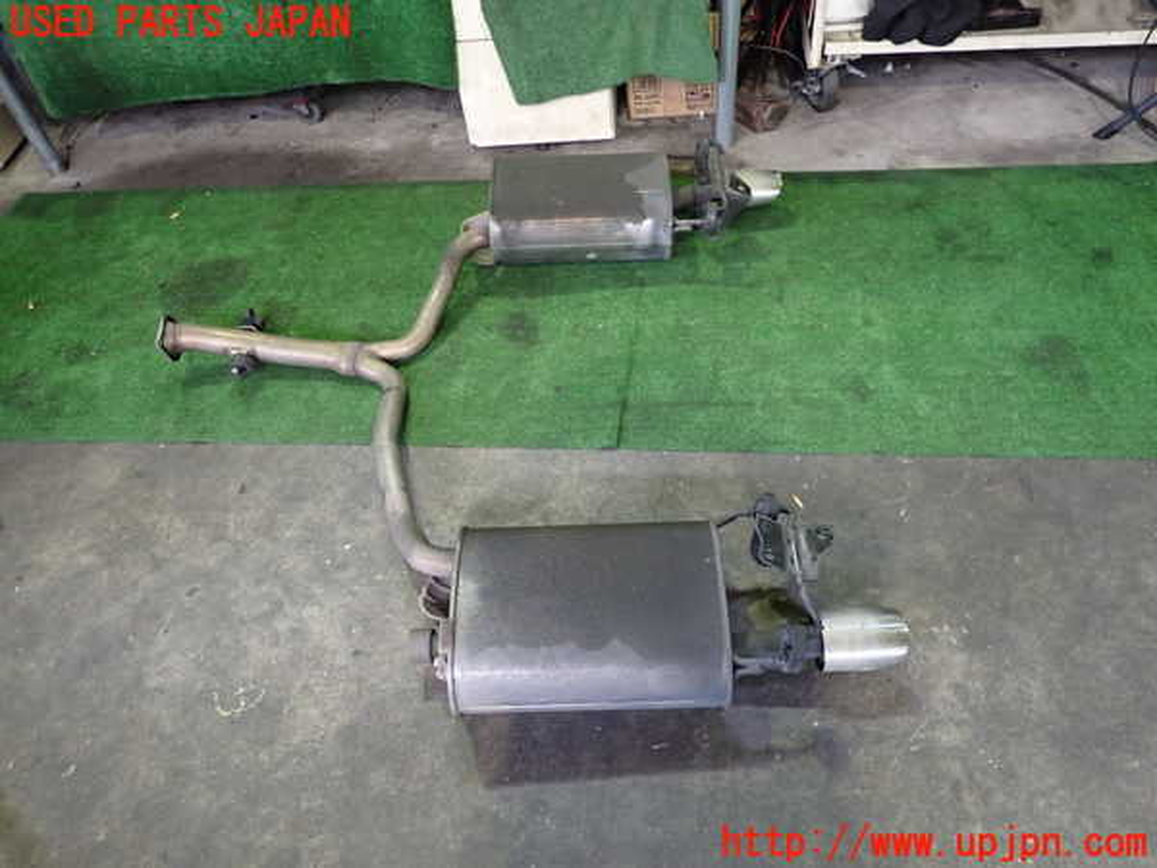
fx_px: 836
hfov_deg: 69.4
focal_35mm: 25
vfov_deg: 54.9
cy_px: 434
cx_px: 578
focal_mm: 4.5
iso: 500
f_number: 2
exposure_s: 1/30
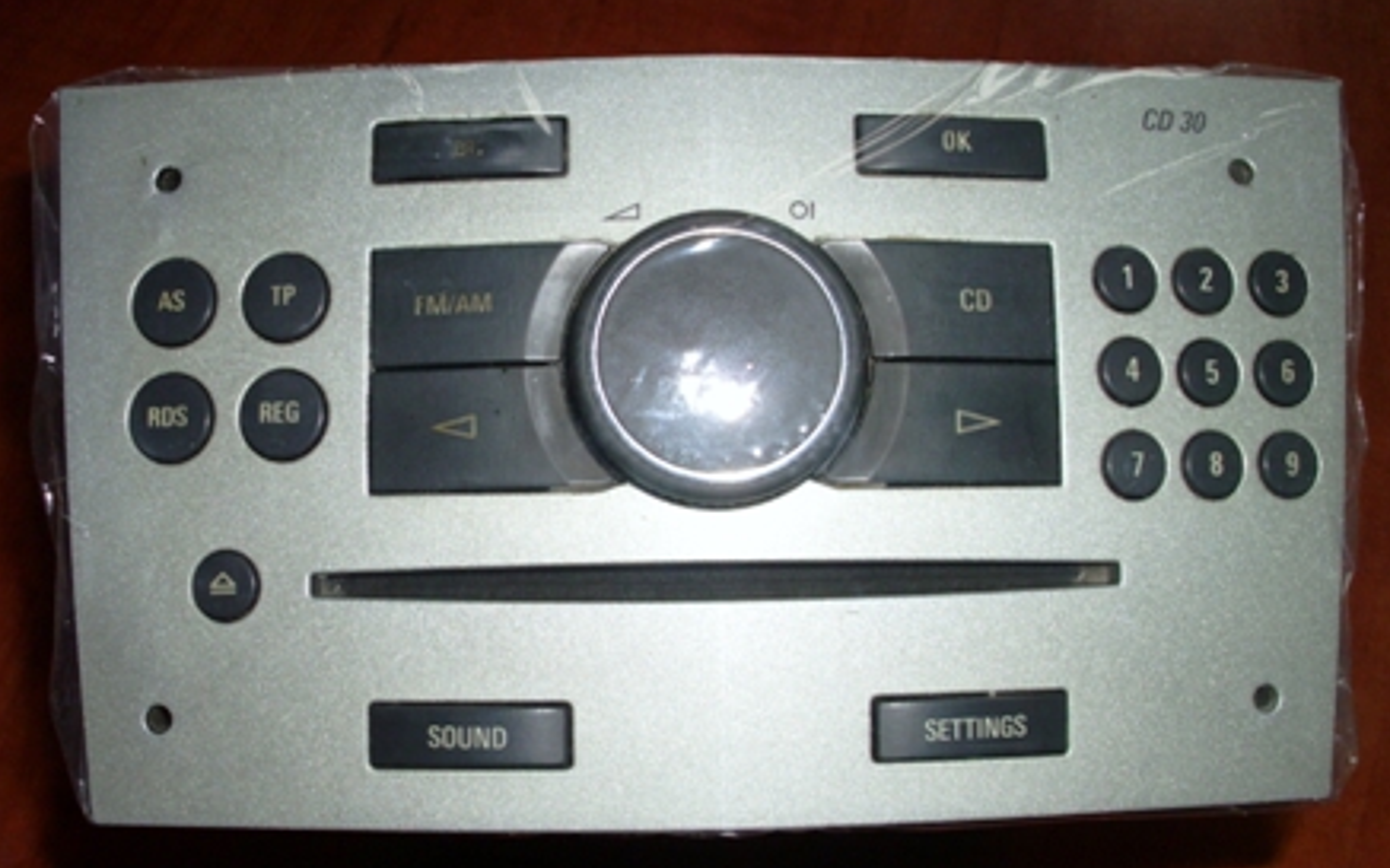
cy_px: 458
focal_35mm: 38
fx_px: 1439
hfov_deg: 51.5
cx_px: 690
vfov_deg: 33.6
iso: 200
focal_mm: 6.2
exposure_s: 1/60
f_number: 4.3
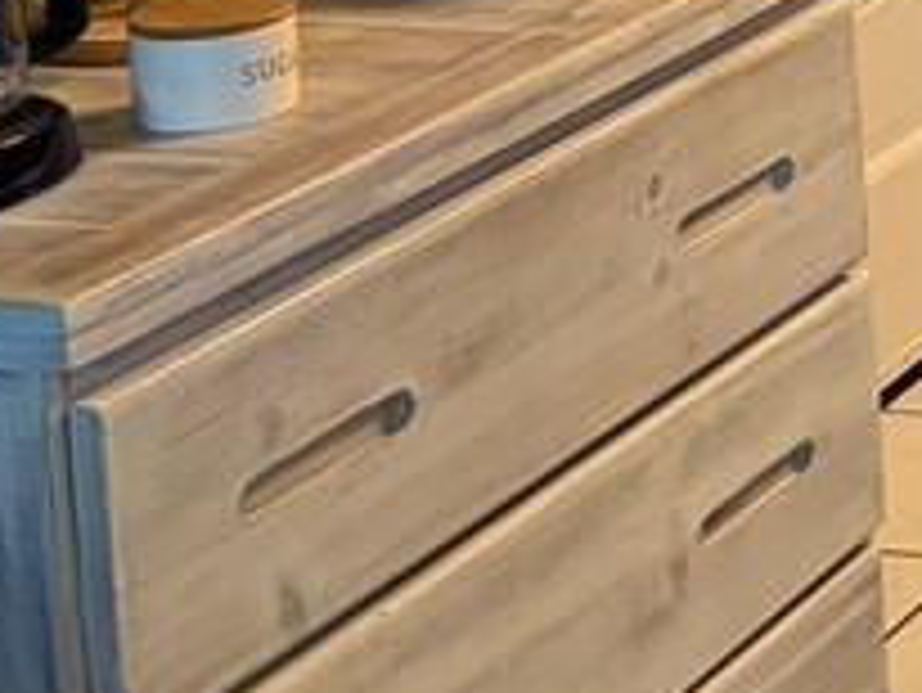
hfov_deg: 12.8
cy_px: -500
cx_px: 1983
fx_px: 3465
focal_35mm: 130
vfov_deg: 10.8
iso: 160
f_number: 1.6
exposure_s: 1/120
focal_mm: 5.96
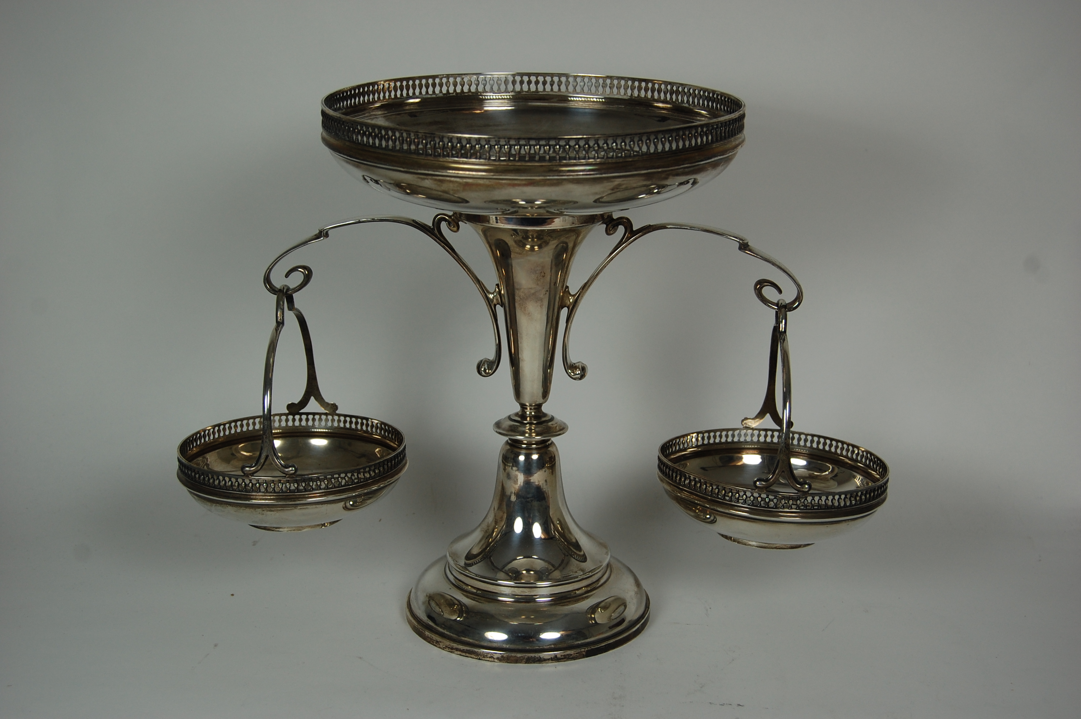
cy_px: 360
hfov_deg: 38.9
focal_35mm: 51
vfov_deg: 26.4
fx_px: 1530
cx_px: 540
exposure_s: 1/125
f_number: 5.6
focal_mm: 34
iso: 200
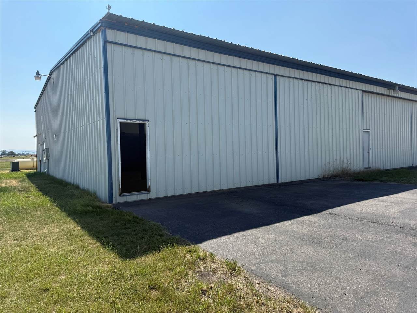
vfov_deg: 56.8
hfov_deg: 71.6
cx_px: 208
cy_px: 156
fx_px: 289
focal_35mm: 24
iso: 80
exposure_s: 1/3953
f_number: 1.78
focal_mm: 6.76
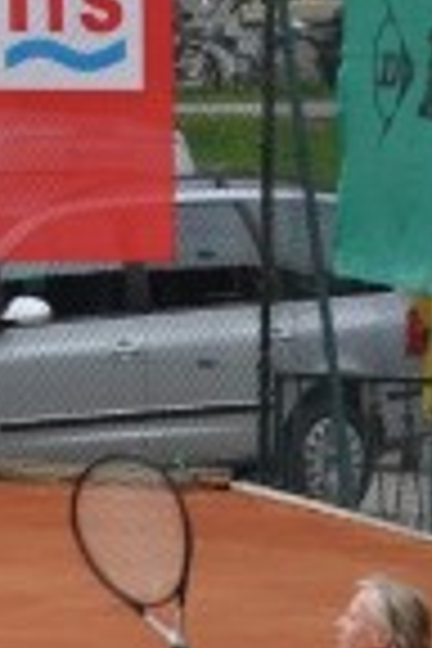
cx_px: 315
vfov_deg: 3.1
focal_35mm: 658
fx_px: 11845
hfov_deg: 2.1
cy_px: 783
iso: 200
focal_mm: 105
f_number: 9
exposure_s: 1/320
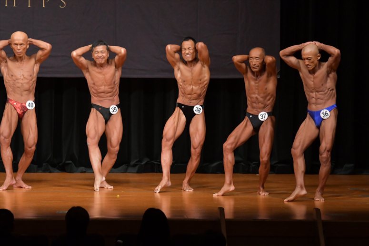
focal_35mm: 217
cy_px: 123
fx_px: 2223
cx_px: 184
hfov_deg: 9.5
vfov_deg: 6.3
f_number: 5.6
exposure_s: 1/400
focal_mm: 145
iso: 5000
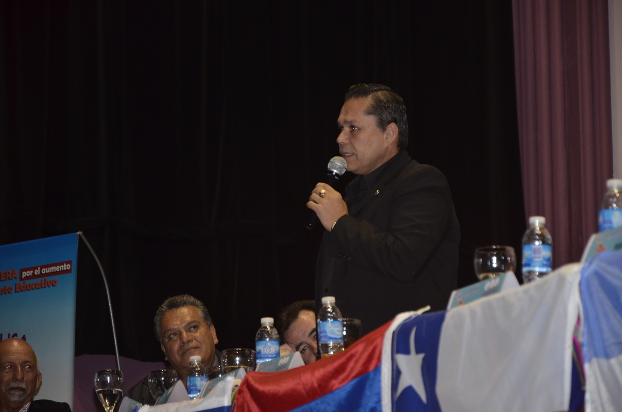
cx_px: 311
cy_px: 206
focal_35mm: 158
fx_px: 2716
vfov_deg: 8.7
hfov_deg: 13.1
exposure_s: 1/100
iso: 1250
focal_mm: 105
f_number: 5.6
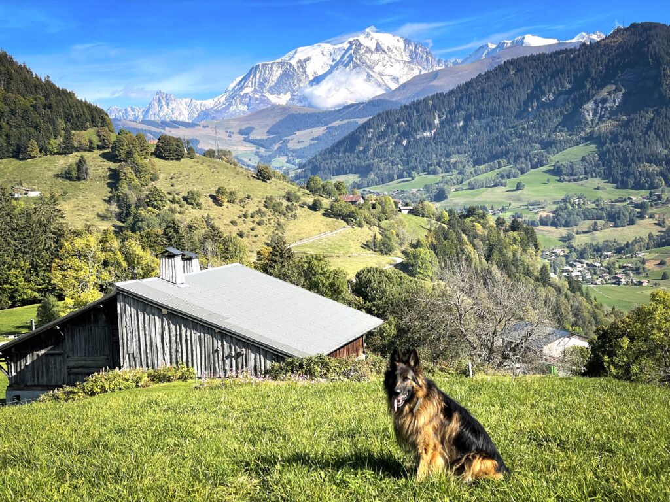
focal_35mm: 52
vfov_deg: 28.0
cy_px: 251
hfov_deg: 36.8
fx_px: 1006
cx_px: 335
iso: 25
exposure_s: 1/1000
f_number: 2
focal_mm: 6
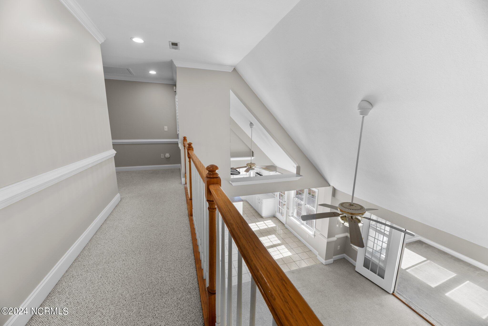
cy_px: 163
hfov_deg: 104.3
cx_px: 244
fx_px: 190
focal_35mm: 14
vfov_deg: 81.2
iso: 400
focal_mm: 14
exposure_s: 1/10
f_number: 9
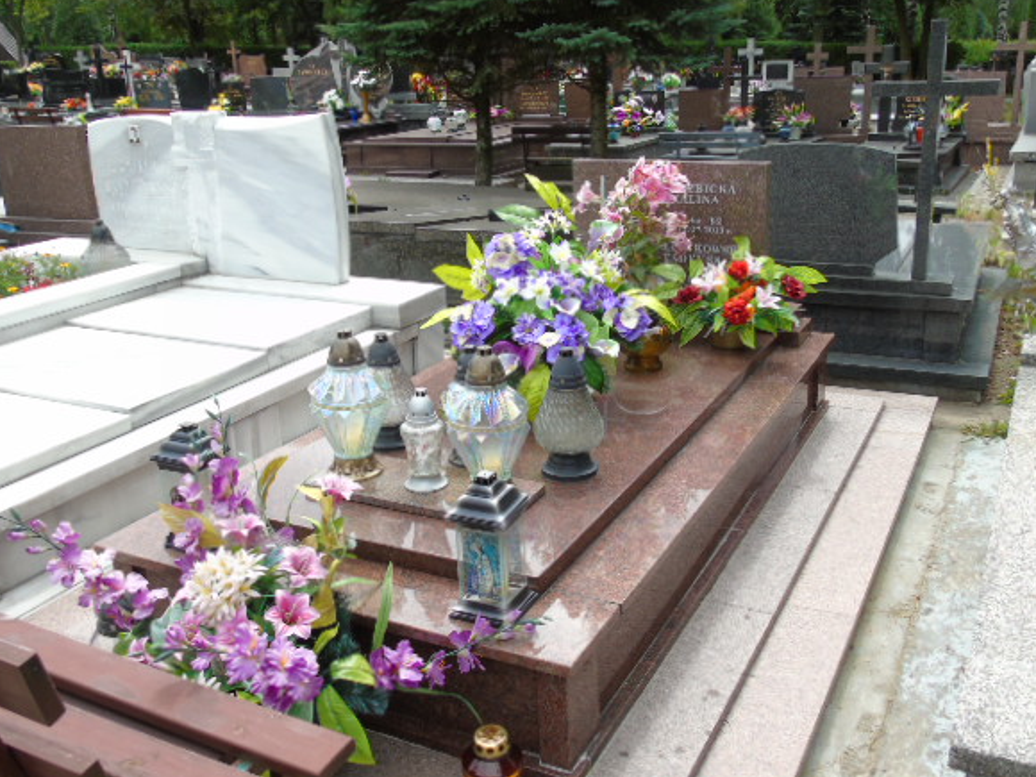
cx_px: 543
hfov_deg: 56.8
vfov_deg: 44.2
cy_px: 404
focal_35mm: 32
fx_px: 958
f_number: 3.6
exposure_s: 1/400
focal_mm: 5.2
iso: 80
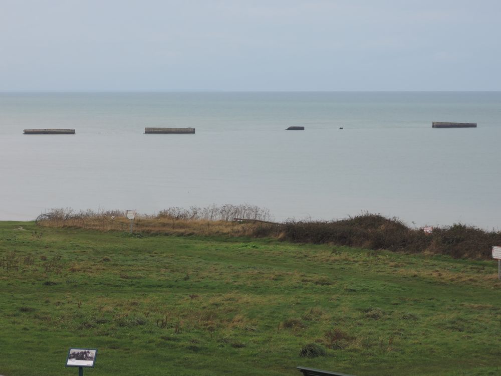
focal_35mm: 120
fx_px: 1737
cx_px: 250
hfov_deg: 16.4
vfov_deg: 12.3
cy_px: 188
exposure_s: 1/125
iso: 90
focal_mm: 25.5
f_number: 7.1
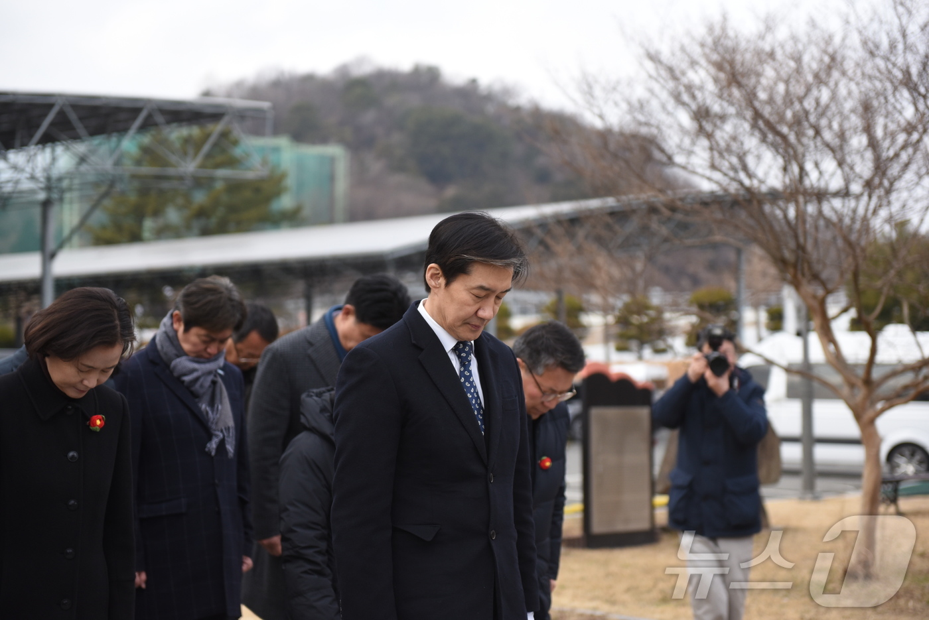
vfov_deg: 19.5
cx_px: 464
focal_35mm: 70
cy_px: 310
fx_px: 1807
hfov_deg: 28.8
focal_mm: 70
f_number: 2.8
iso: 800
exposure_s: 1/4000
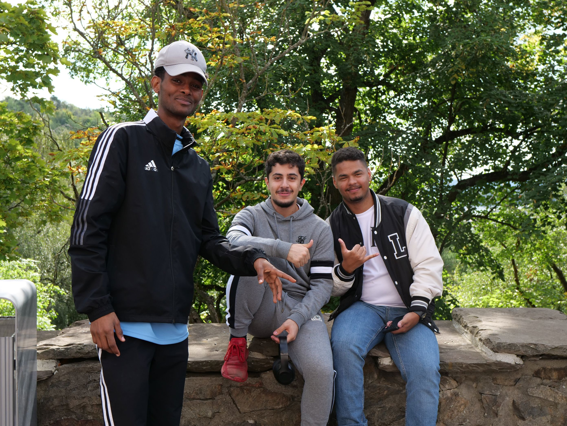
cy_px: 213
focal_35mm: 32
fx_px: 524
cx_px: 284
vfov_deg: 44.2
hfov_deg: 56.8
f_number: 3.5
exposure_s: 1/500
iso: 200
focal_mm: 16
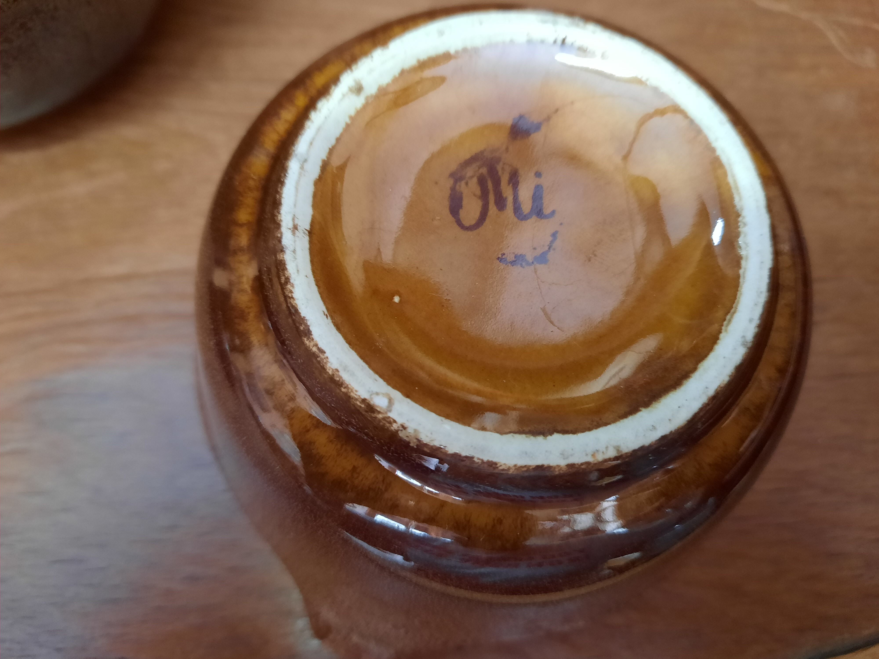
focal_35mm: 25
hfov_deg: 69.4
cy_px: 330
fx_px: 635
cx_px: 440
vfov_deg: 54.9
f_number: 2
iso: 500
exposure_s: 1/25
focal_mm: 4.6
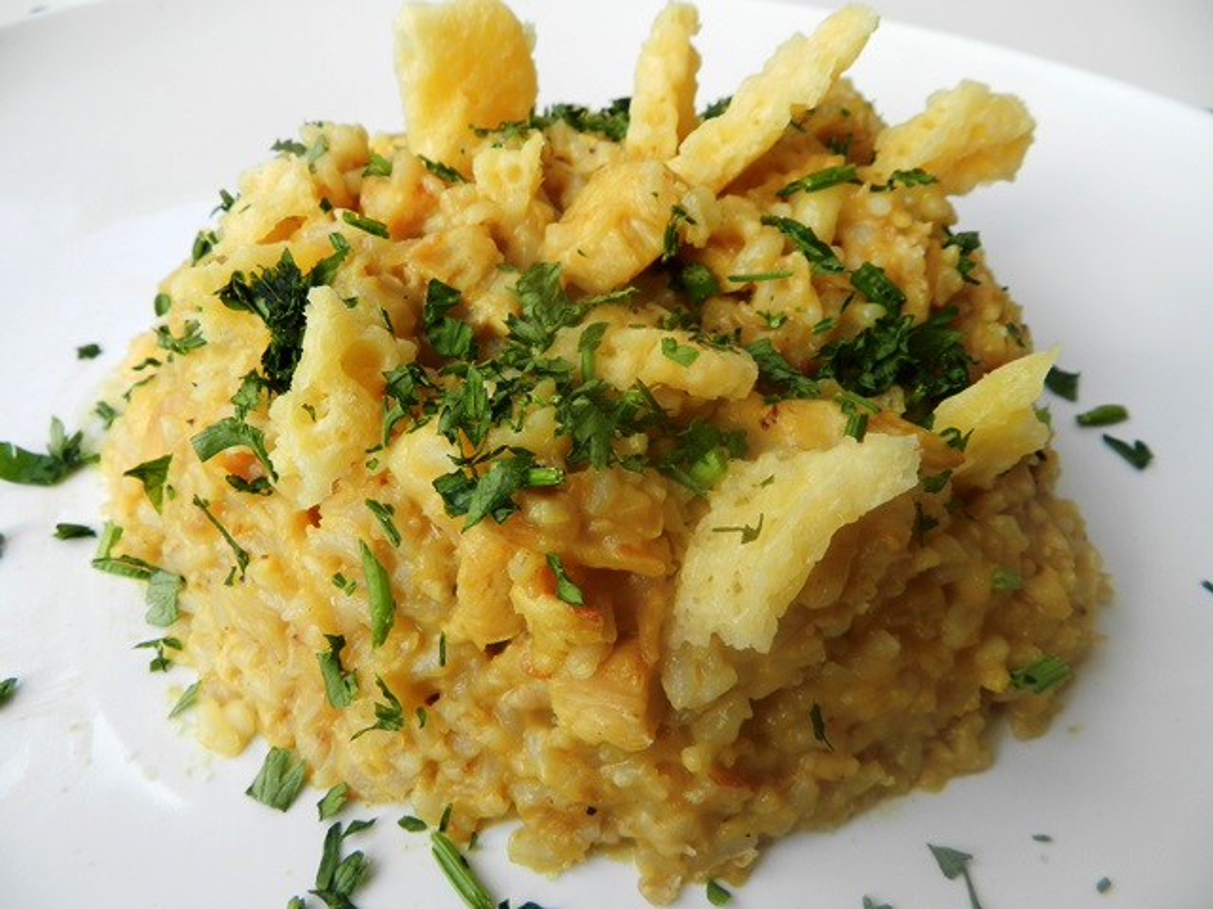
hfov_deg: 73.9
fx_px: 806
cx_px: 606
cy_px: 454
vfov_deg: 58.9
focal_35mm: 23
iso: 160
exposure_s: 1/125
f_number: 3.4
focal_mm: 4
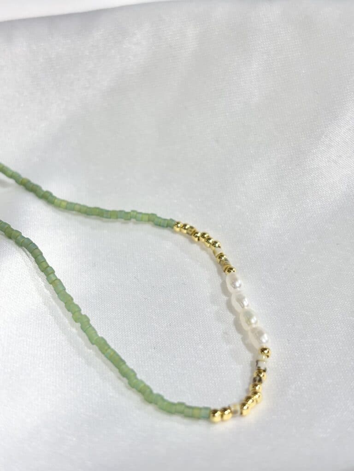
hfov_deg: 28.0
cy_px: 236
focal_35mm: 52
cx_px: 177
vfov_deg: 36.8
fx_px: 709
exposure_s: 1/266
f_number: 1.6
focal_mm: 5.96
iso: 32
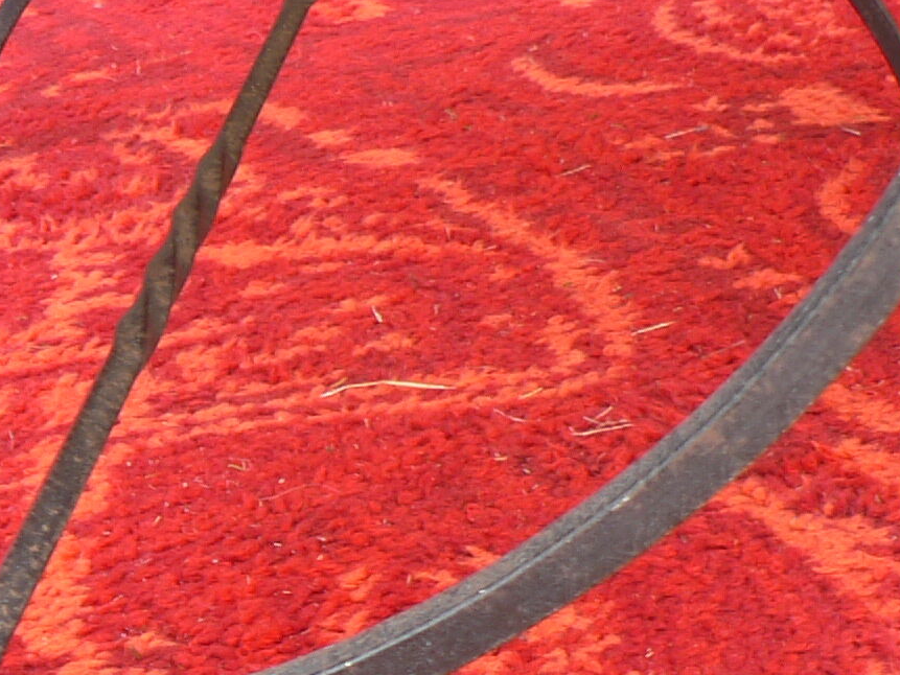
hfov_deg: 18.2
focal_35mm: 107
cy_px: 516
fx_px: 2782
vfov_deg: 13.8
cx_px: 176
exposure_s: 1/50
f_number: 2.8
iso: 80
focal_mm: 6
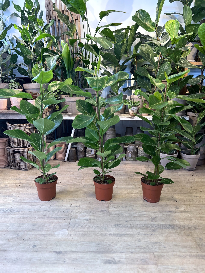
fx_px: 205
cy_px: 136
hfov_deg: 53.1
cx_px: 102
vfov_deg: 67.3
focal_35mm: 26
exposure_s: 1/50
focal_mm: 5.7
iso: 80
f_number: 1.5
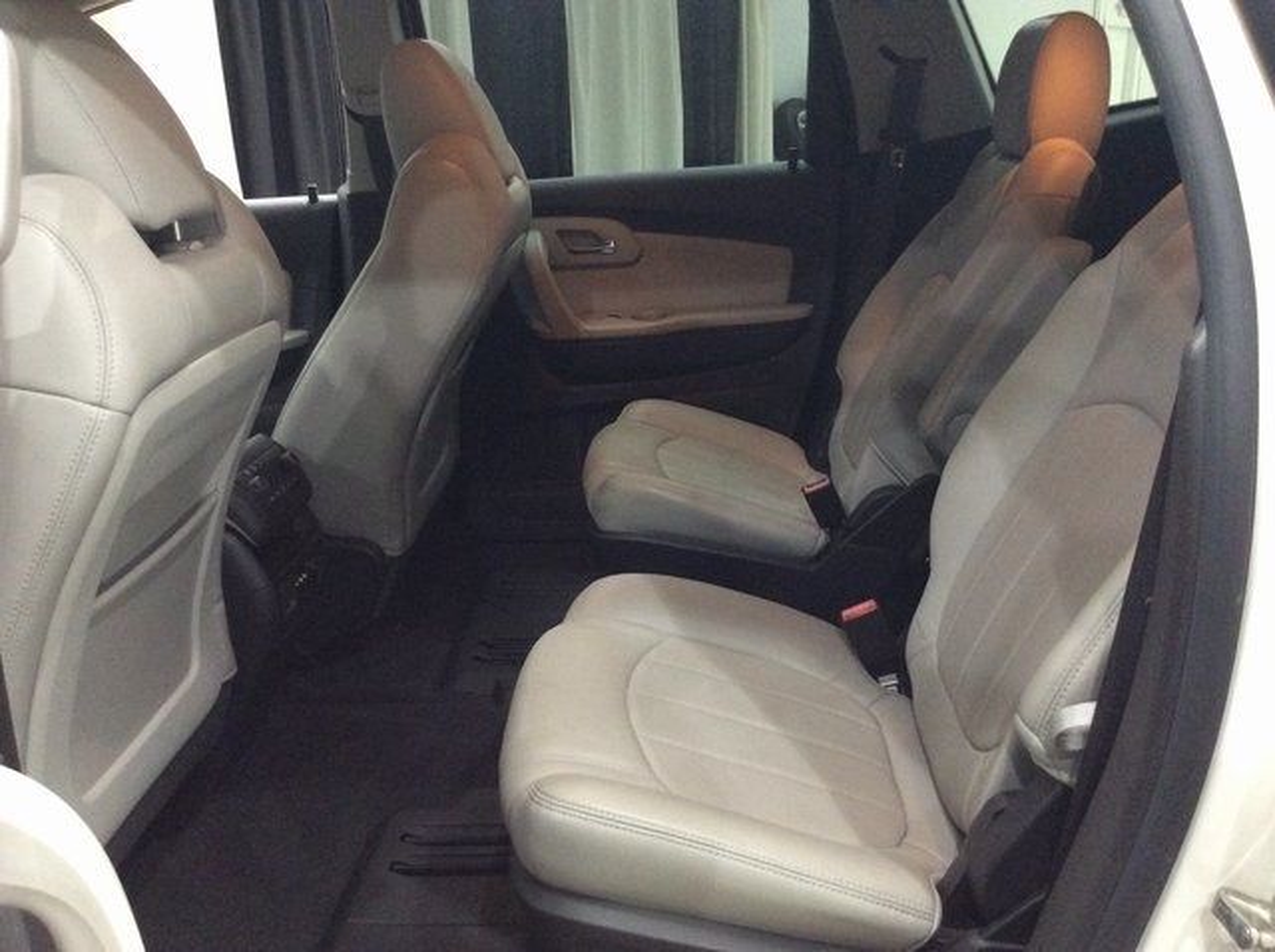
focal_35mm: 32
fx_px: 1177
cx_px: 638
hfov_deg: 56.9
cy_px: 476
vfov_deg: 44.1
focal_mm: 3.3
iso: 250
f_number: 2.4
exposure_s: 1/25
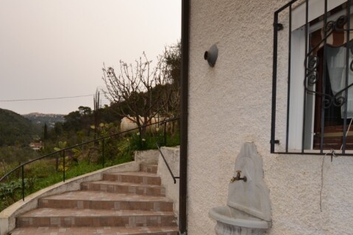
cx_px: 136
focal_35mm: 25
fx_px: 245
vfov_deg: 50.1
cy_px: 163
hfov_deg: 70.5
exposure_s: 1/200
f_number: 5.6
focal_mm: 10
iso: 100
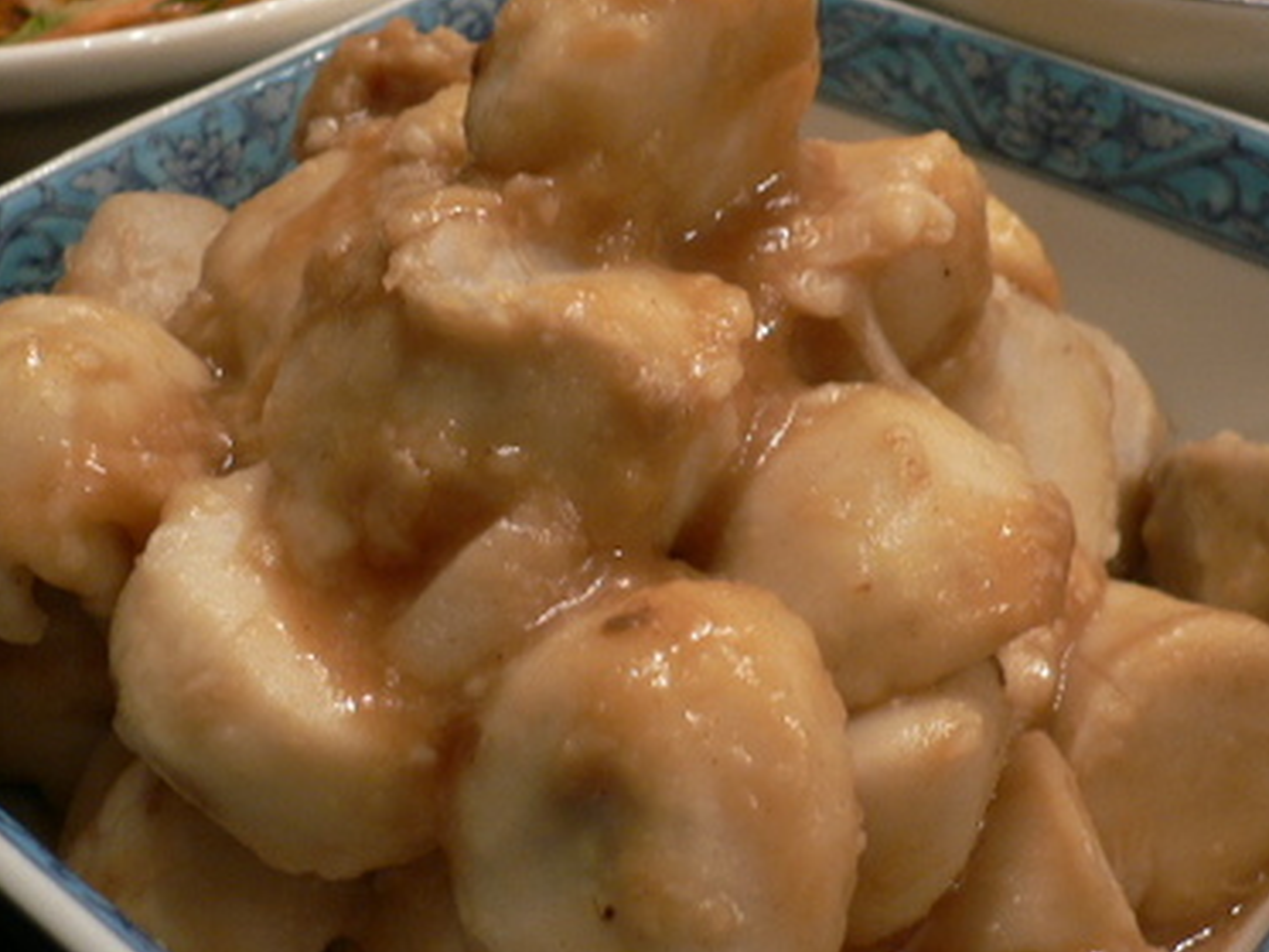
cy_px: 452
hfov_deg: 40.4
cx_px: 617
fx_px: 1723
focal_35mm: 47
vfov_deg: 30.9
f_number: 2.8
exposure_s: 1/8
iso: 100
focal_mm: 5.8
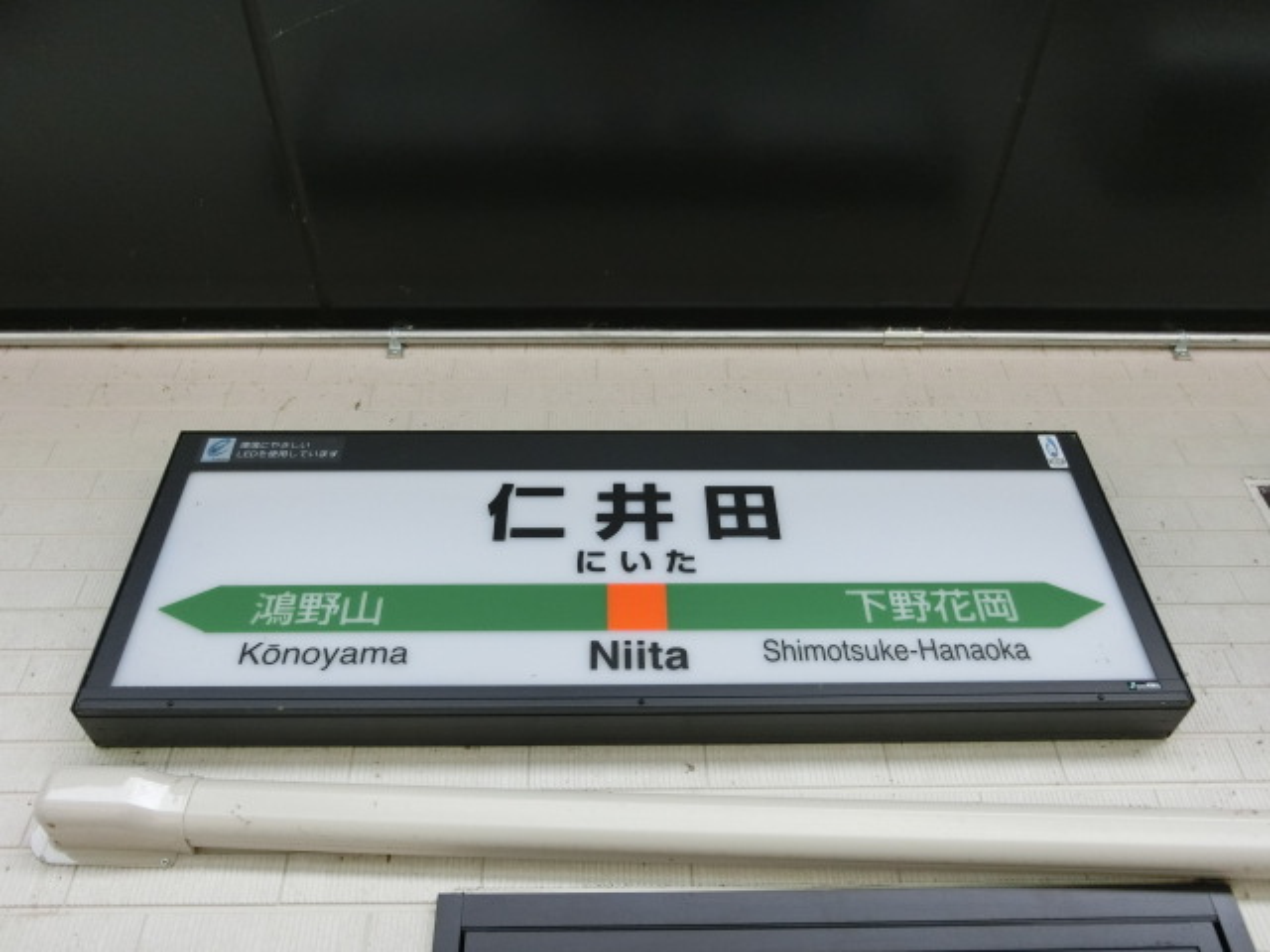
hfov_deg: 61.7
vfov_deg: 48.2
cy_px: 476
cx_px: 635
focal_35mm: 29
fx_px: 1064
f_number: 3.7
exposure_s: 1/80
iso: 400
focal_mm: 5.2
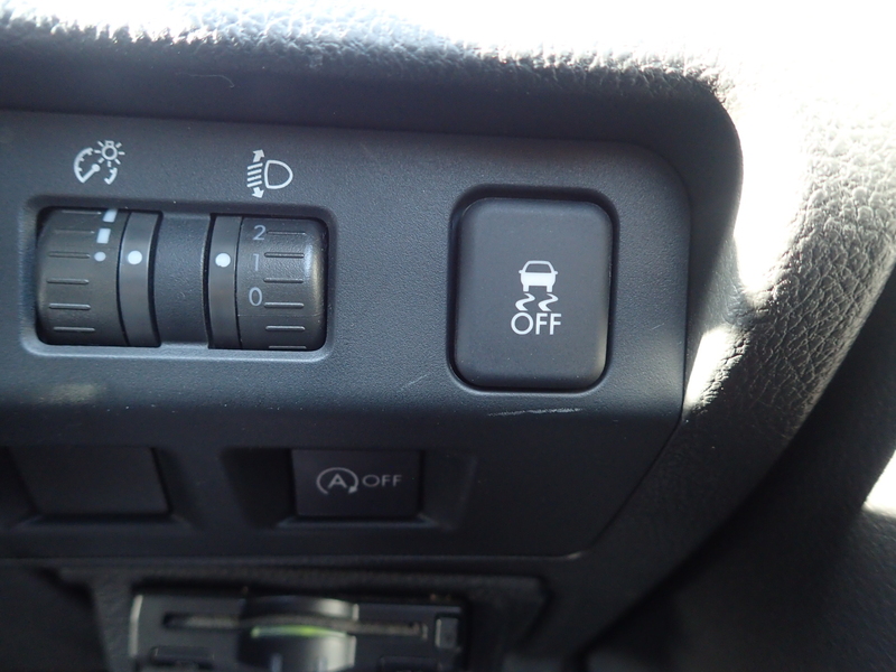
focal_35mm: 25
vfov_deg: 54.9
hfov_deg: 69.4
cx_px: 448
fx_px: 647
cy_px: 336
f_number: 2
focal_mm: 4.5
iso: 400
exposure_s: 1/30
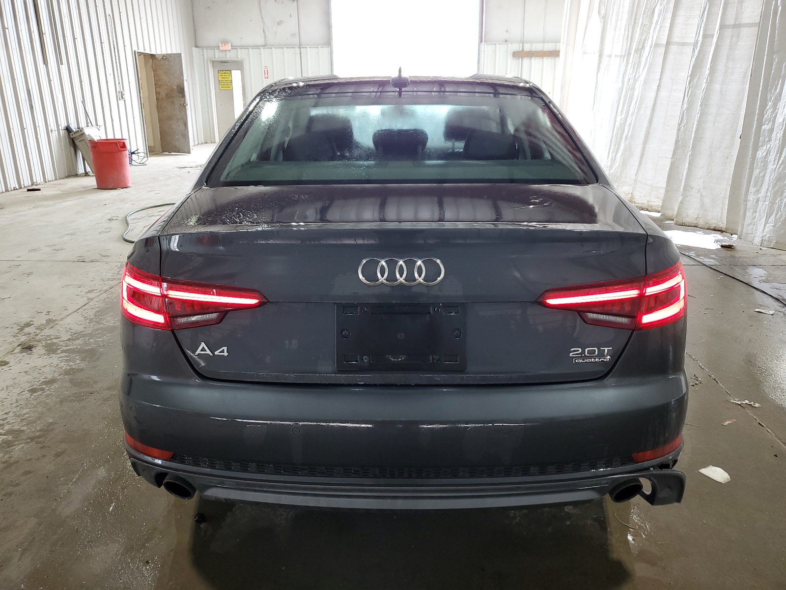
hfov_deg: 67.3
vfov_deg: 53.1
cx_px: 393
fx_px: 590
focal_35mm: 26
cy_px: 295
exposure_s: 1/60.2
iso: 73
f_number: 1.5
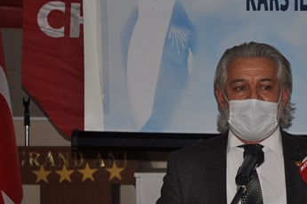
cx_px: 261
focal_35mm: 226
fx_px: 1925
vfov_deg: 6.1
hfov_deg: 9.1
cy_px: 146
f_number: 5.3
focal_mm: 80
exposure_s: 1/60
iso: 200
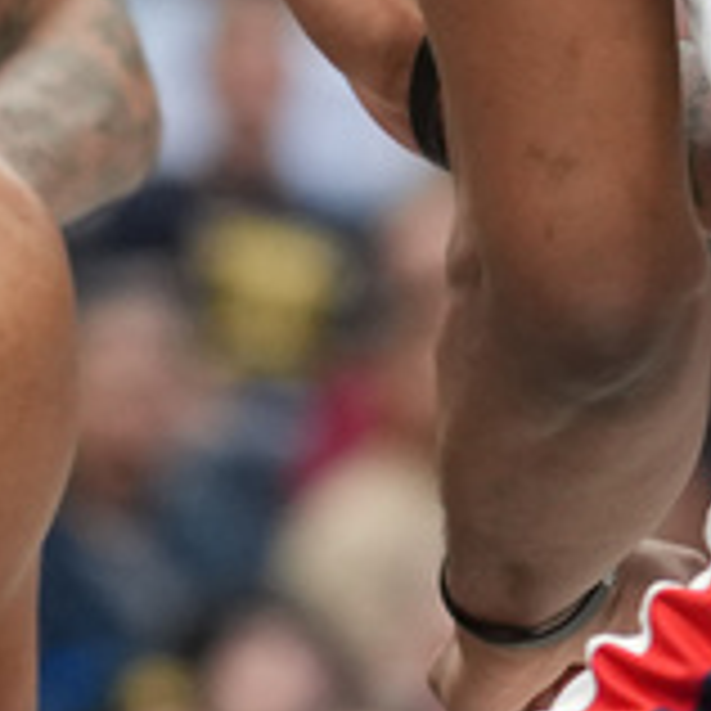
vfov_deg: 2.5
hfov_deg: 2.5
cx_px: -1134
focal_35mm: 700
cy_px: 169
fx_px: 16267
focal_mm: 85
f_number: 1.8
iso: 2000
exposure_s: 1/2000
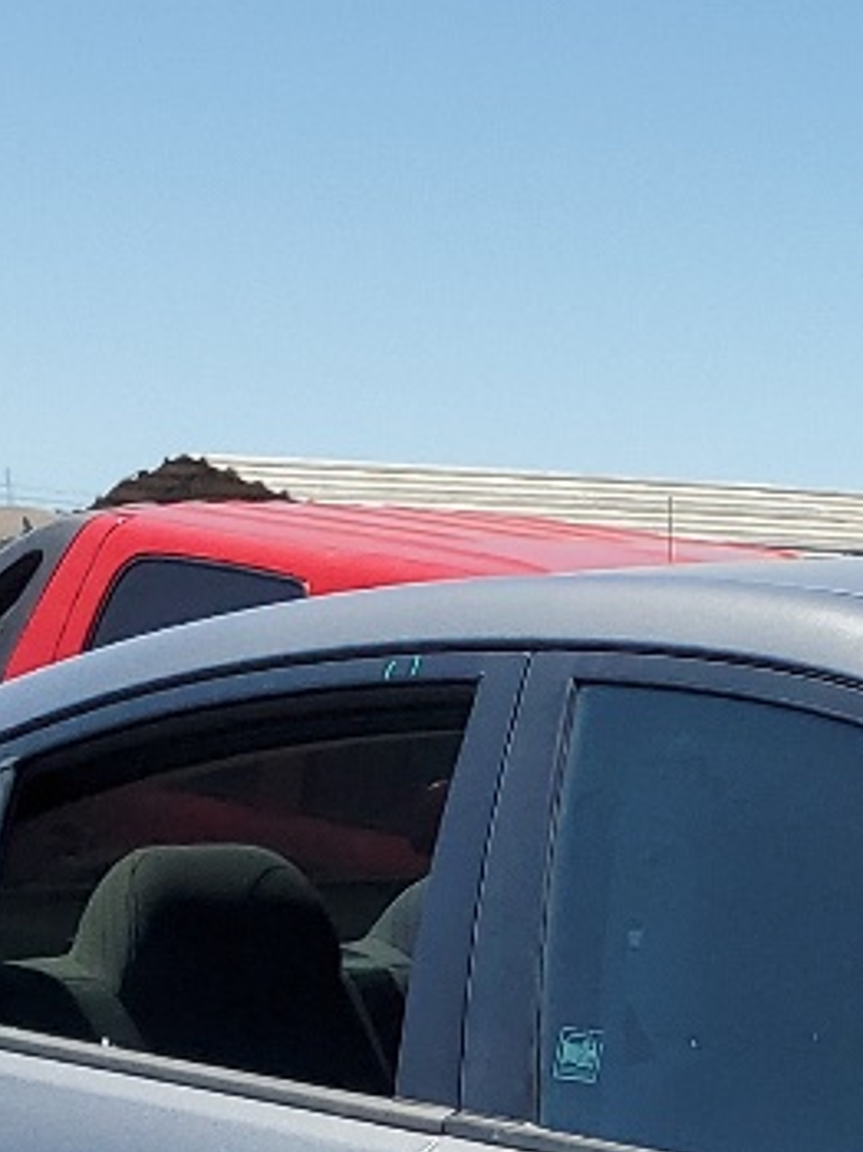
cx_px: 1835
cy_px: 1912
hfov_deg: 11.1
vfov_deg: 14.9
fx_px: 3960
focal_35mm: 119
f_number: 1.5
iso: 50
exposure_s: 1/3333
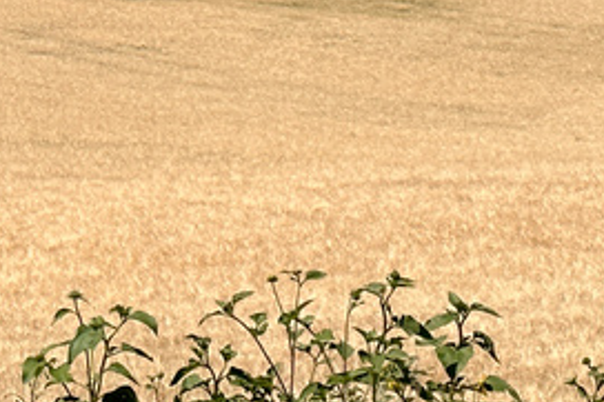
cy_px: -27
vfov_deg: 7.3
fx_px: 3152
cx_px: -87
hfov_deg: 10.8
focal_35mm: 188
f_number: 1.78
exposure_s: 1/7092
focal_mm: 6.86
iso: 64
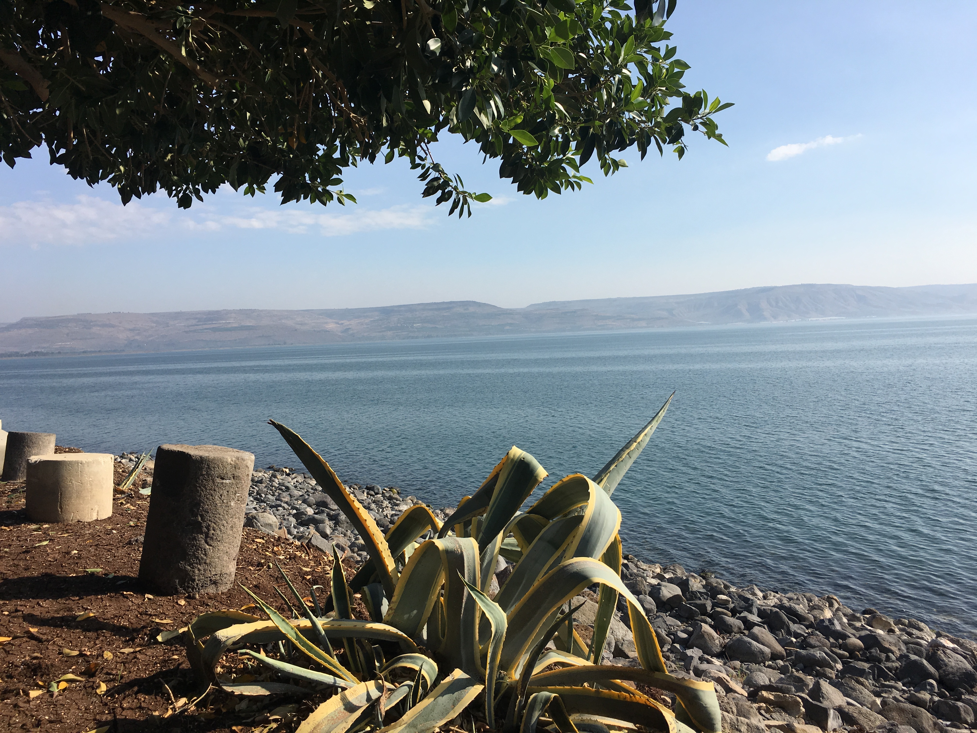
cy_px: 366
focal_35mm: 29
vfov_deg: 48.2
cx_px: 488
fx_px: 818
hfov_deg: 61.7
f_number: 2.2
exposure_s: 1/2137
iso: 25
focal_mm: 4.15
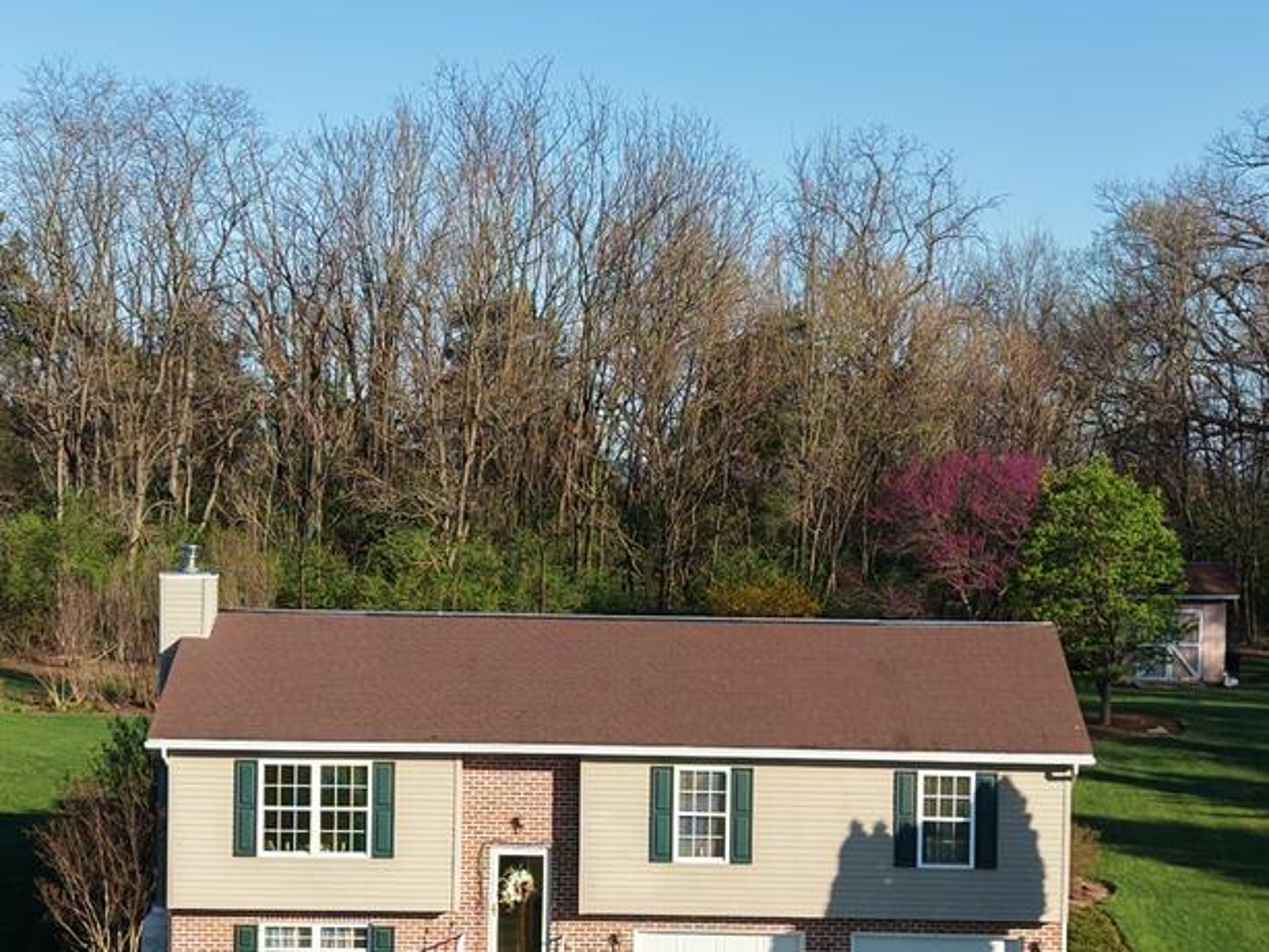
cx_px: 645
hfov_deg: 24.4
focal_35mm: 80
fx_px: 2934
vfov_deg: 18.4
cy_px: 675
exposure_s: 1/3200
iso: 200
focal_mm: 8.67
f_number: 1.8
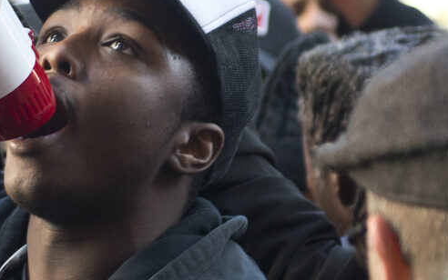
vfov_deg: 3.5
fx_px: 4532
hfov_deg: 5.6
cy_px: 97
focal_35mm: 371
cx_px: -96
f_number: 2.8
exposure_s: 1/320
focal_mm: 70
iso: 640
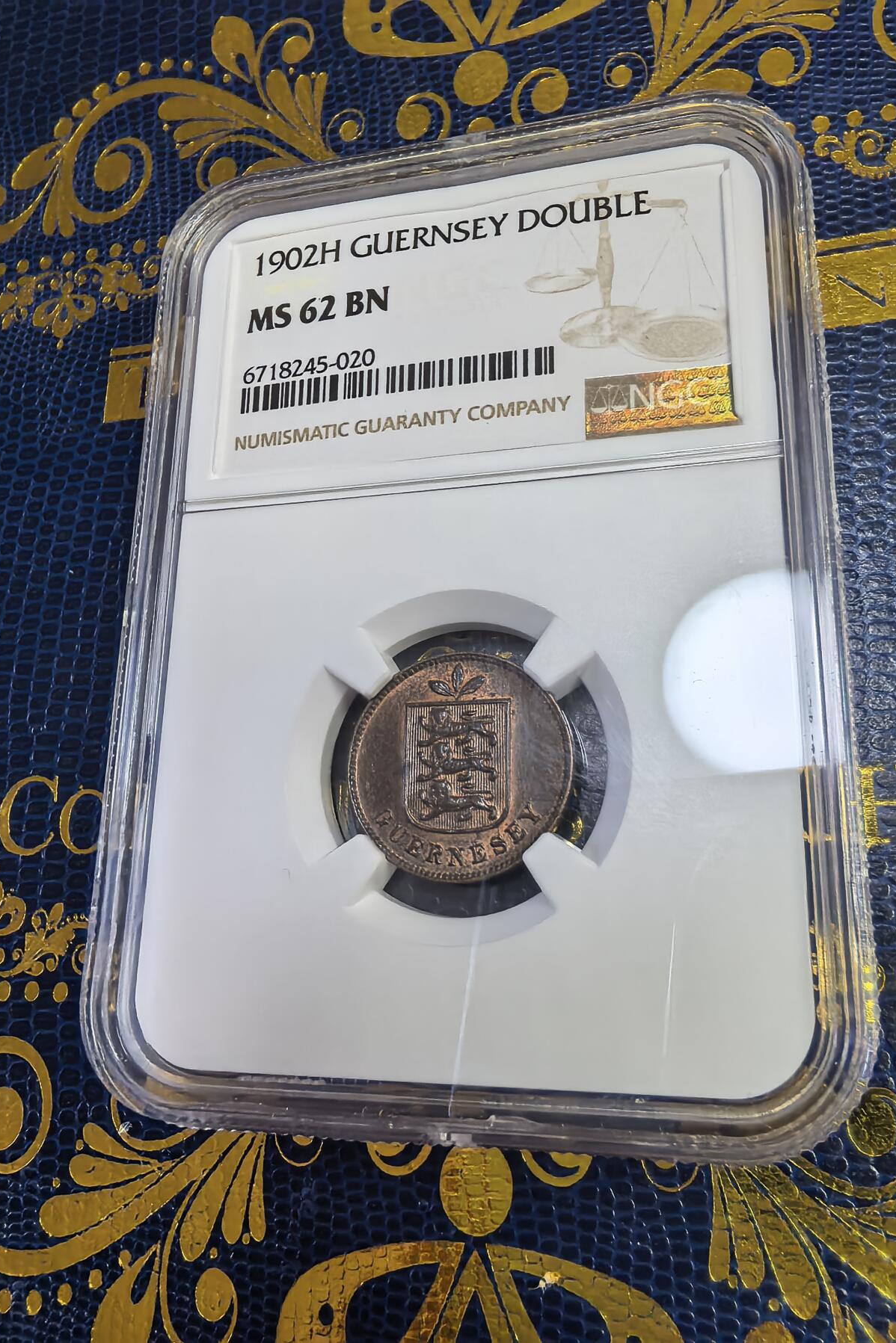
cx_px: 470
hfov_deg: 51.3
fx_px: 933
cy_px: 672
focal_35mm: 25
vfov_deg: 71.5
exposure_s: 1/50
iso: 100
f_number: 2.2
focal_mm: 1.68
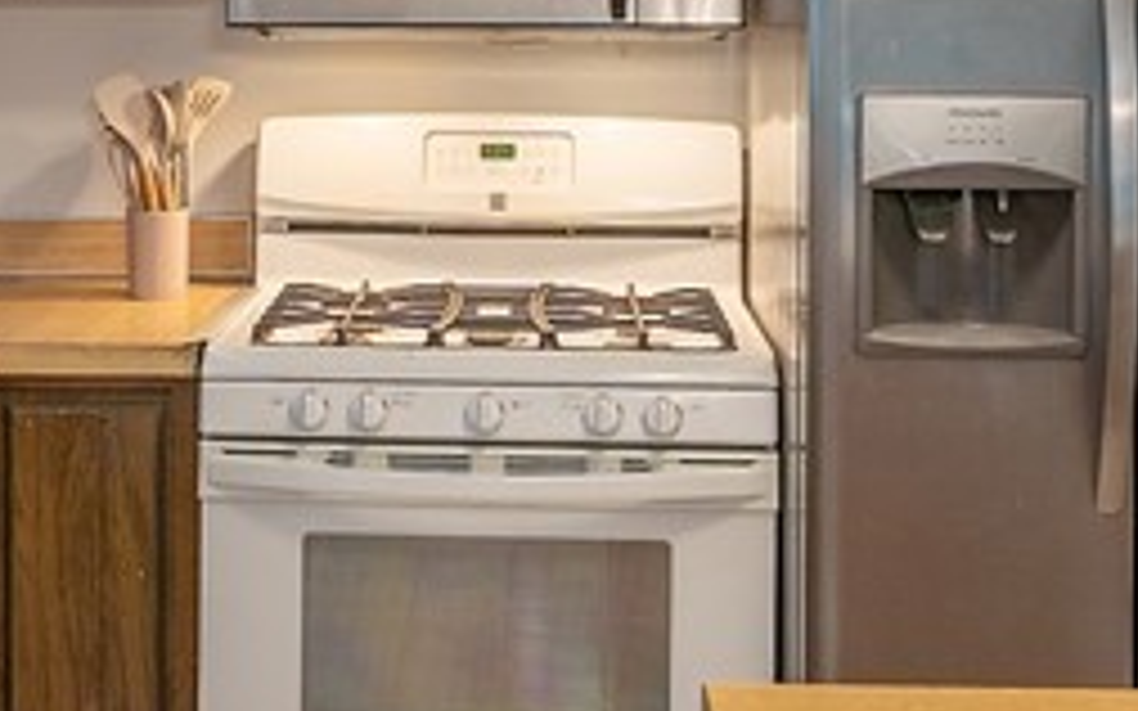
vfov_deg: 18.2
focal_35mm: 70
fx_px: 2171
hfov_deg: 29.3
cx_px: 472
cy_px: 14
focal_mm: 16
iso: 200
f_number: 9
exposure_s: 1
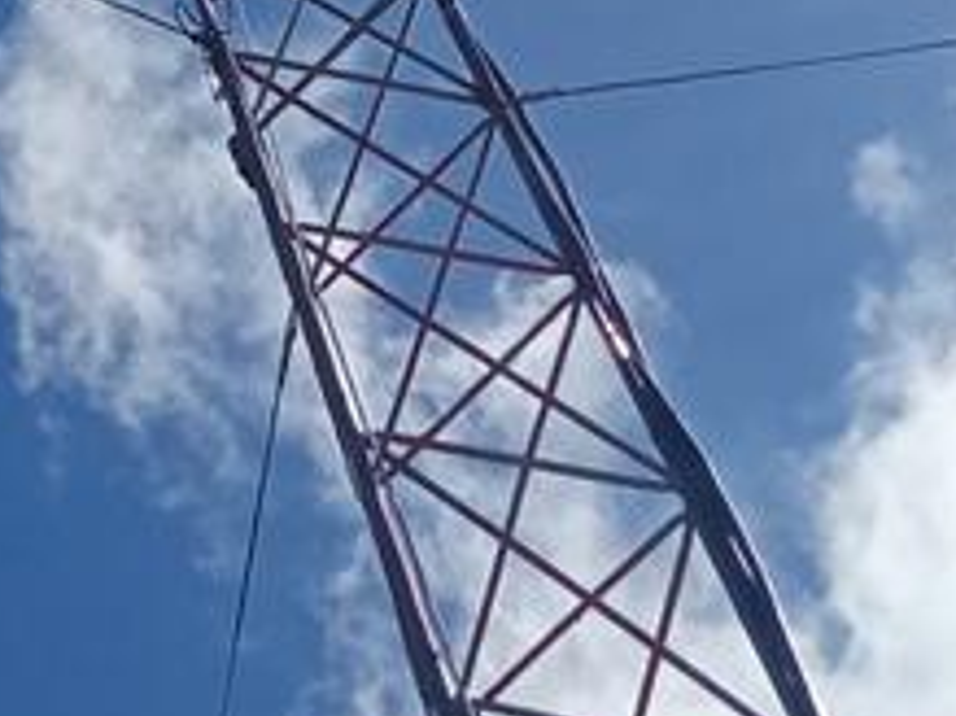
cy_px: -188
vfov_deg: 9.8
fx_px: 4085
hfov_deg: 13.1
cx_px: -105
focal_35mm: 148
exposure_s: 1/3953
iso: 117
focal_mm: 3.79
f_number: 2.2
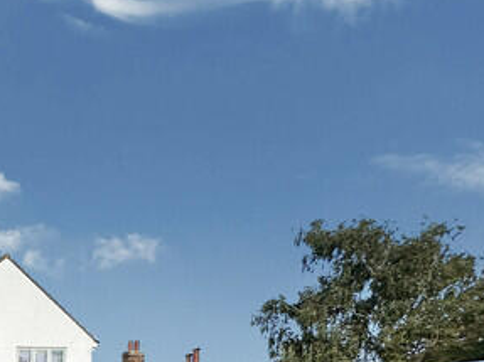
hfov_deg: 23.6
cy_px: 407
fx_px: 699
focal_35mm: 50
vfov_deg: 26.6
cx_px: -344
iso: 50
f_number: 2.2
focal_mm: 2.22
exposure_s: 1/1575
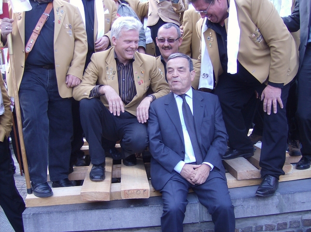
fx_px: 323
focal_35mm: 36
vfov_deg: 39.5
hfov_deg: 51.5
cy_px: 116
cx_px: 156
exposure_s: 1/82.3
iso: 100
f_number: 2.8
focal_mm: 6
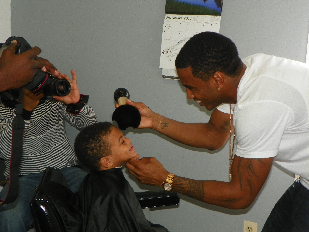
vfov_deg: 23.7
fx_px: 553
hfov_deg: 31.2
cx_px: 154
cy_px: 116
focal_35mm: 62
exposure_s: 1/160
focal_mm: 11
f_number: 3.5
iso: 200
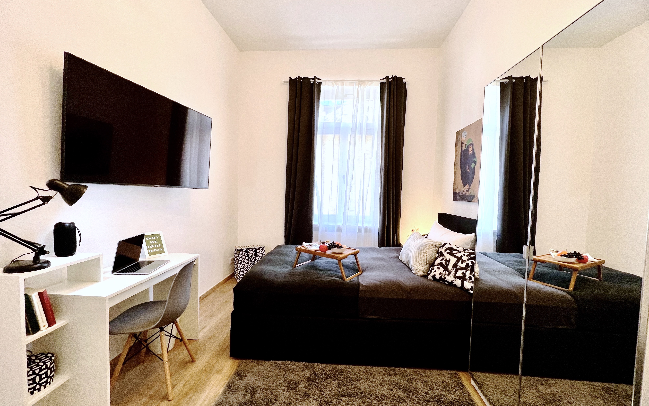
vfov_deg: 78.6
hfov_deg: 105.3
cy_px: 204
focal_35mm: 14
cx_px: 329
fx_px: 248
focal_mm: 1.57
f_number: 1.8
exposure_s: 1/100
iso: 64
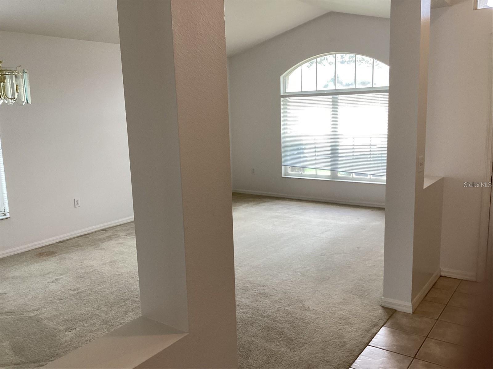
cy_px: 184
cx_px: 246
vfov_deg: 45.4
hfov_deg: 58.4
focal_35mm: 31
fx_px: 442
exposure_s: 1/120
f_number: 2.4
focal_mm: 3.3
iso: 80
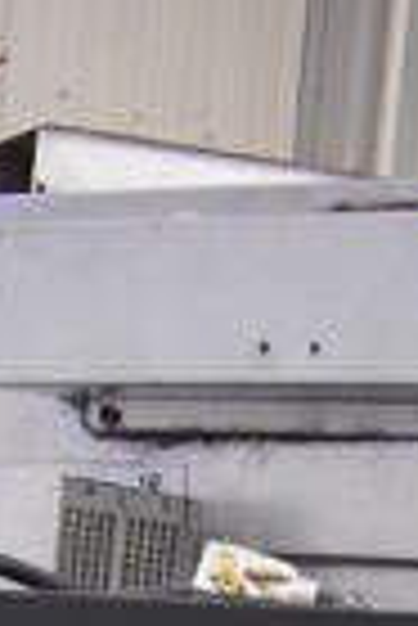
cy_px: 2015
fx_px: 3075
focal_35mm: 177
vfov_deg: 8.9
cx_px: -229
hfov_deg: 7.6
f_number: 3.5
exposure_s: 1/125
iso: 3600
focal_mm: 18
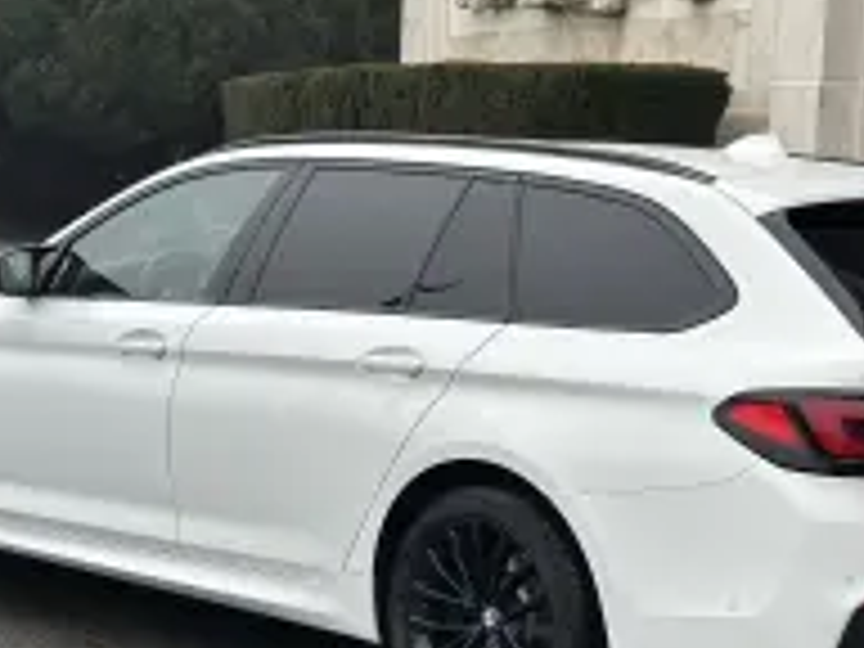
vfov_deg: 16.4
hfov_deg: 21.8
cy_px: 356
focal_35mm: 90
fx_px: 2246
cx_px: 500
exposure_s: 1/577
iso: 80
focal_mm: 6.86
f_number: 1.78
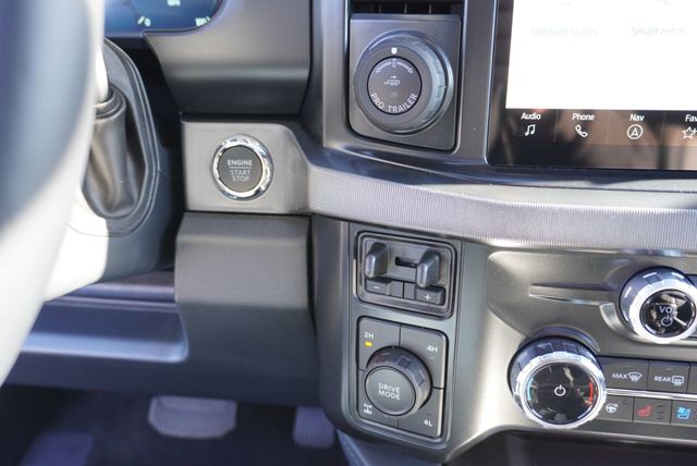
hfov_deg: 61.9
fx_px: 581
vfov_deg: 43.7
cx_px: 348
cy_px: 233
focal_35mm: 30
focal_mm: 20
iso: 500
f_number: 4
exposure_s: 1/60
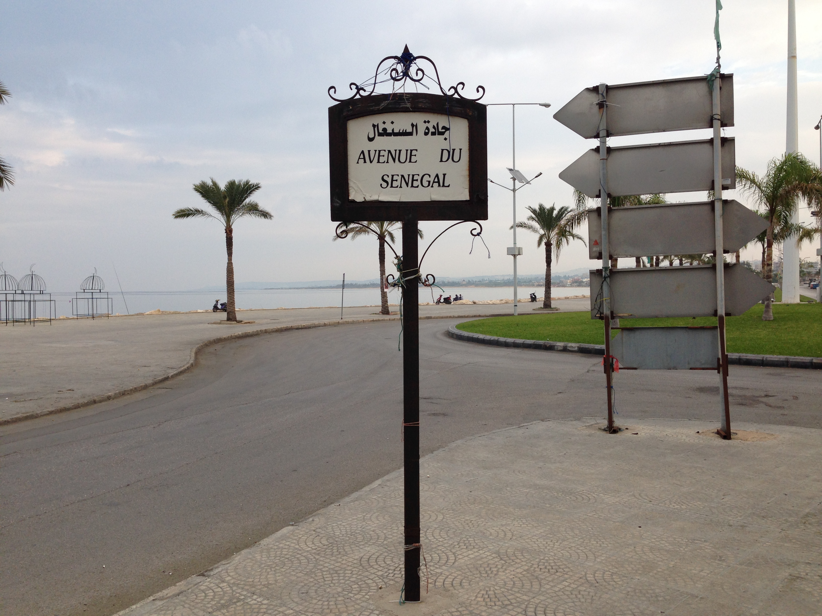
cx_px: 411
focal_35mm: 33
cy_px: 308
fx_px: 784
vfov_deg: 42.9
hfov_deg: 55.4
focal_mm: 4.12
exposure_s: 1/308
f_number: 2.4
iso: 50
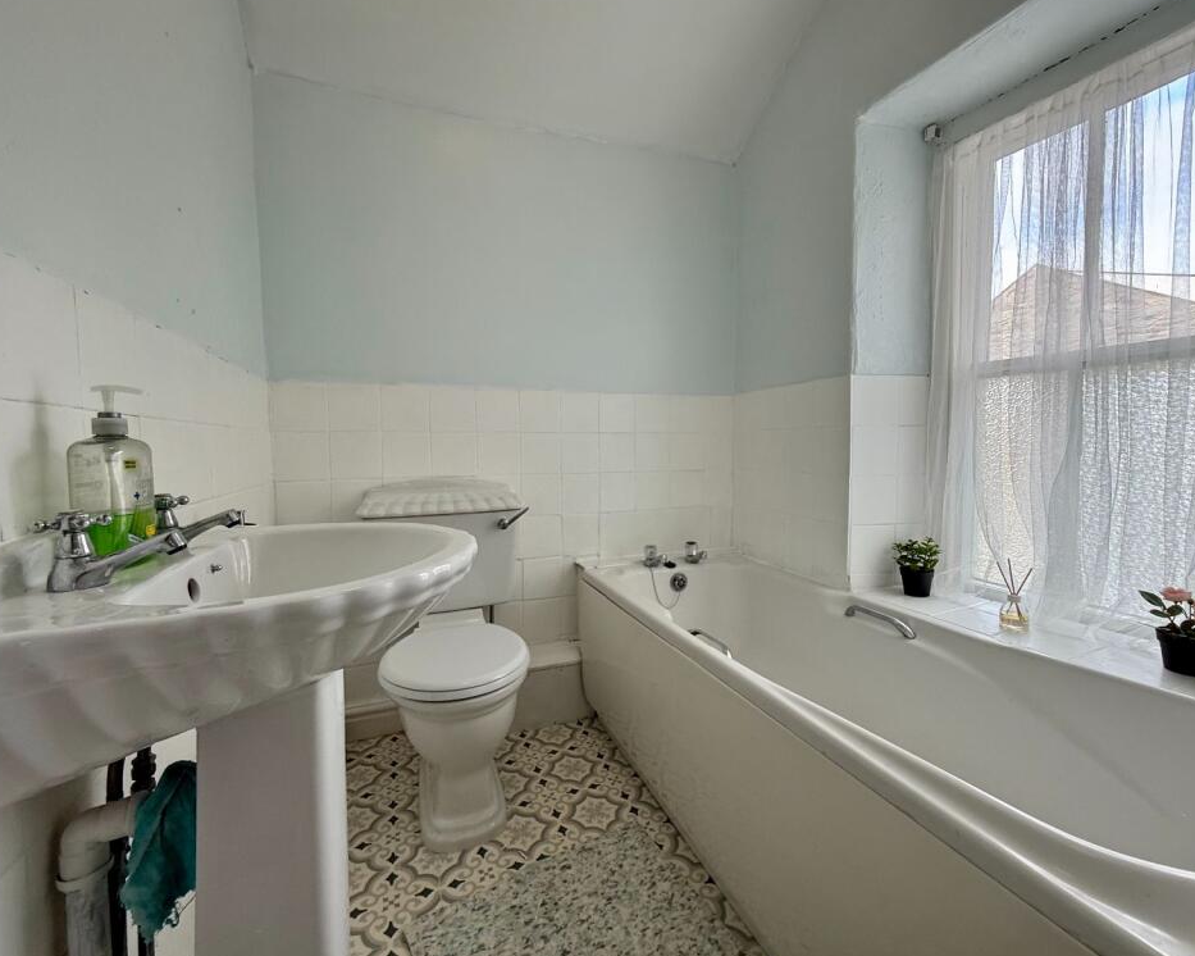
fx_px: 530
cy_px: 473
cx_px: 597
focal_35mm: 15
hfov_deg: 96.8
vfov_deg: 84.0
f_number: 2.2
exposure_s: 1/100
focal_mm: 2.22
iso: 64
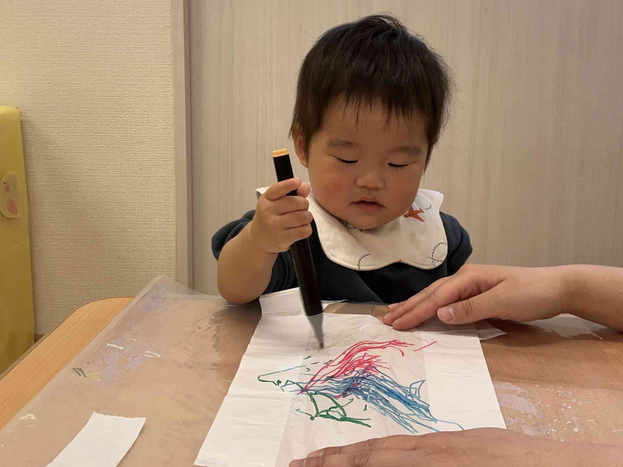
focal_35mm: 29
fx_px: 522
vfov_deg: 48.2
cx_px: 312
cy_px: 234
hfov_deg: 61.6
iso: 50
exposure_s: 1/120
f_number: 1.8
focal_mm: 3
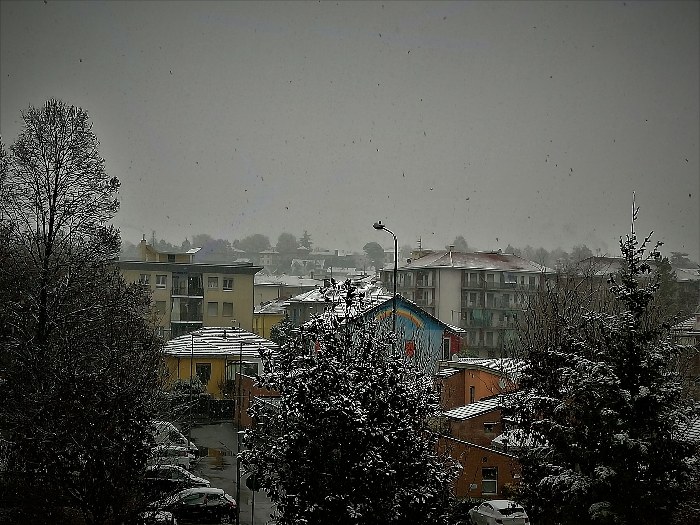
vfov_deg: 22.6
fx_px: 1314
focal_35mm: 65
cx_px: 350
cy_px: 262
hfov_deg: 29.8
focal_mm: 3.81
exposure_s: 1/143
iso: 50
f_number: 2.2
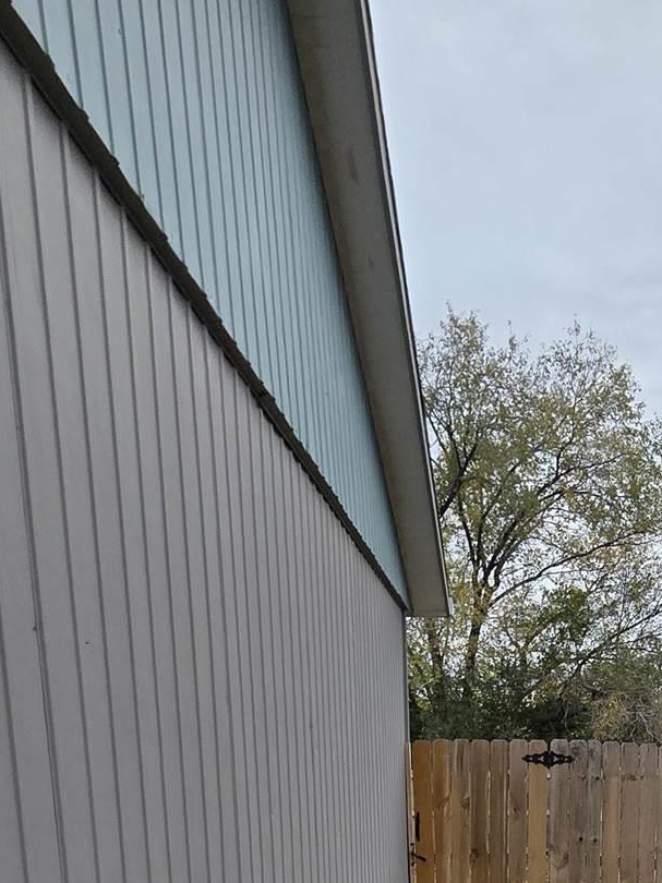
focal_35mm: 37
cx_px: 609
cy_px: 1033
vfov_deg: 38.5
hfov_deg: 36.0
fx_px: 944
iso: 50
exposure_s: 1/1195
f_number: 2.2
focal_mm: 2.2
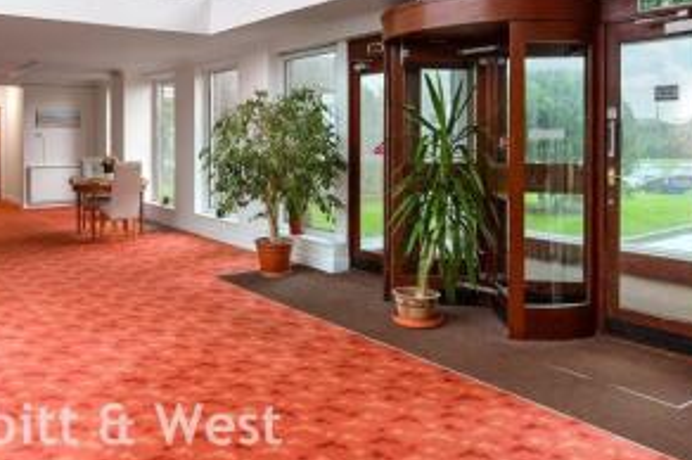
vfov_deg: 41.4
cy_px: 134
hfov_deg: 58.9
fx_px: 595
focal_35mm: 31
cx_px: 228
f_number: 6.3
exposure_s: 1/40
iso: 640
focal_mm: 13
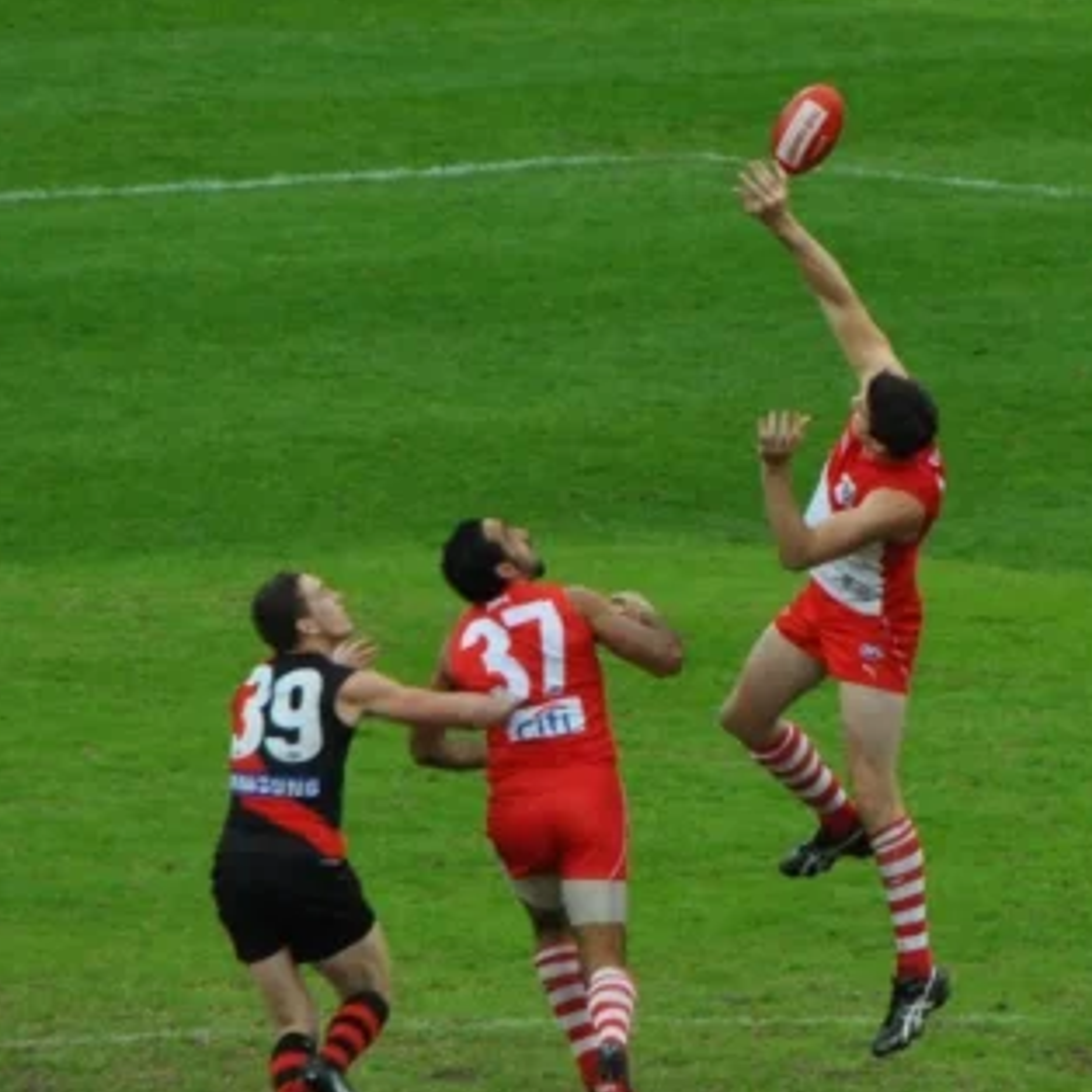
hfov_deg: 1.8
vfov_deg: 1.8
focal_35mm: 998
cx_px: 1085
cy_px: 311
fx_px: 35619
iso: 900
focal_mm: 240
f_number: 6.3
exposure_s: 1/500
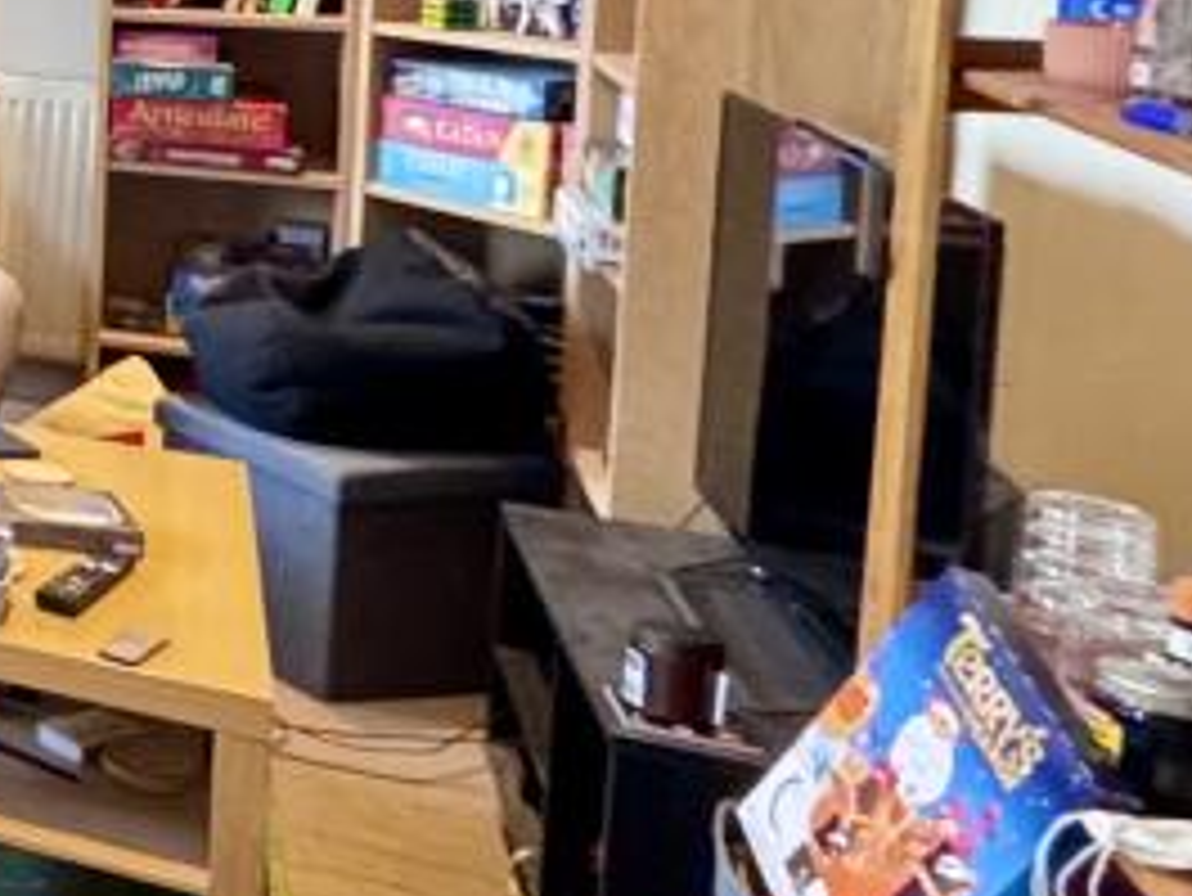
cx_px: -1075
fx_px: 1860
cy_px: -45
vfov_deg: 25.4
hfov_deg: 20.6
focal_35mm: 54
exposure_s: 1/50
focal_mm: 2.22
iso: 1000
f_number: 2.2
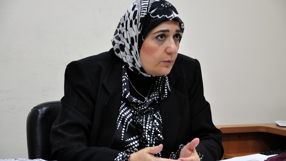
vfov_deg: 11.0
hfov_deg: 19.5
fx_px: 834
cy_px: 88
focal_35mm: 110
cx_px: 143
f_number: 5.6
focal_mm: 70
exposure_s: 1/15
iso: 640
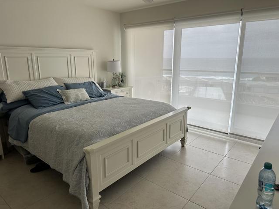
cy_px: 104
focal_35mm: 24
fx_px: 193
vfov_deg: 56.8
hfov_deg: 71.6
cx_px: 140
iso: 80
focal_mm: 6.86
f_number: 1.78
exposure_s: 1/501
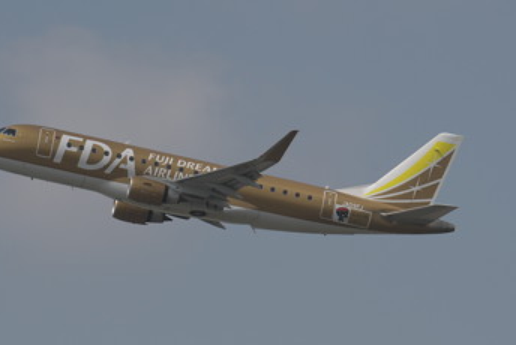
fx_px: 9841
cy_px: 201
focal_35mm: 686
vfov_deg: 2.0
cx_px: 212
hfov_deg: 3.0
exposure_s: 1/1600
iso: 200
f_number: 8
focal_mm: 350
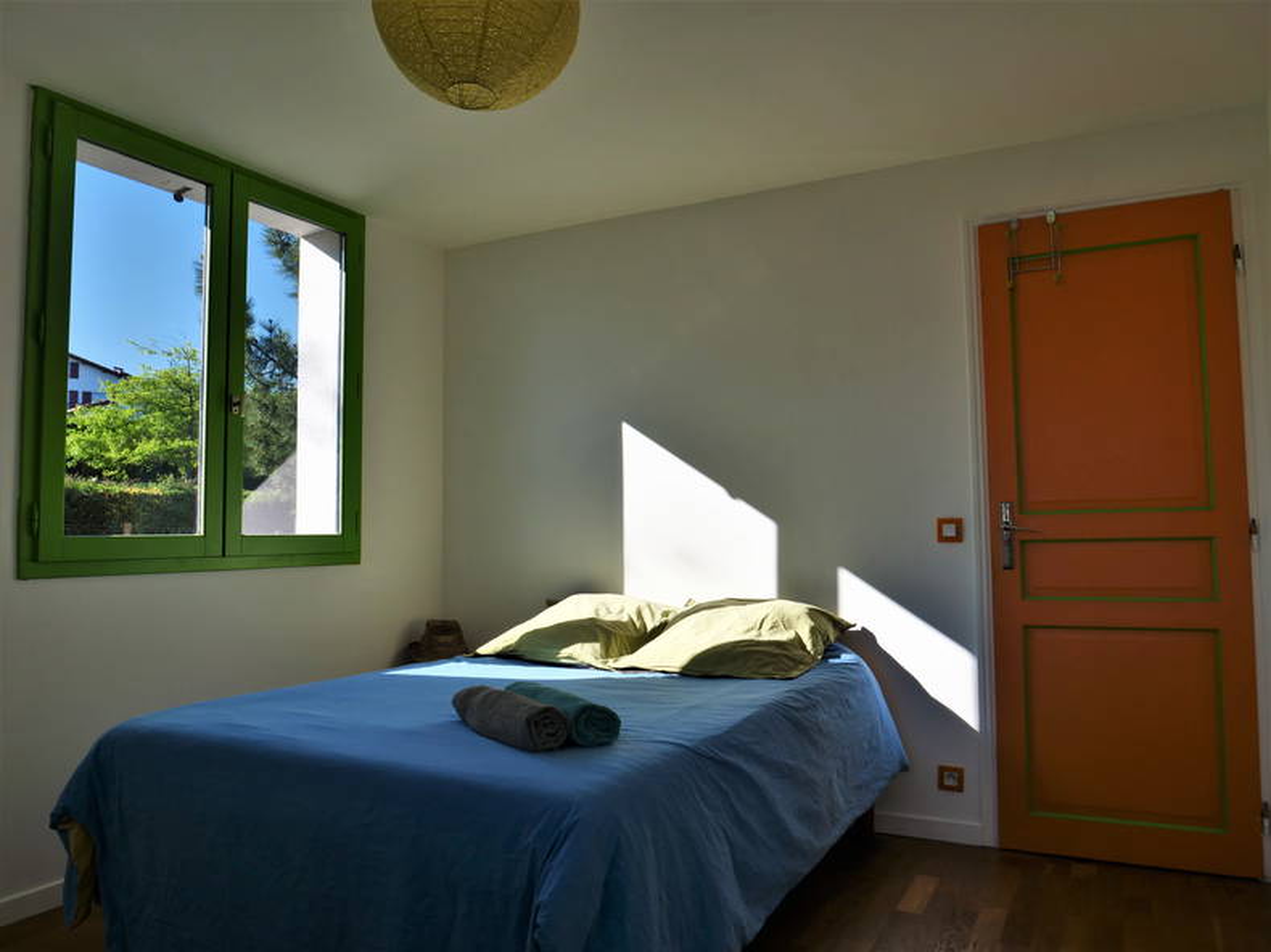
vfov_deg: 56.8
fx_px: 881
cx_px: 636
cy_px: 476
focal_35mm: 24
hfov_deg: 71.6
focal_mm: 12
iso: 200
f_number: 5.6
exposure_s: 1/500
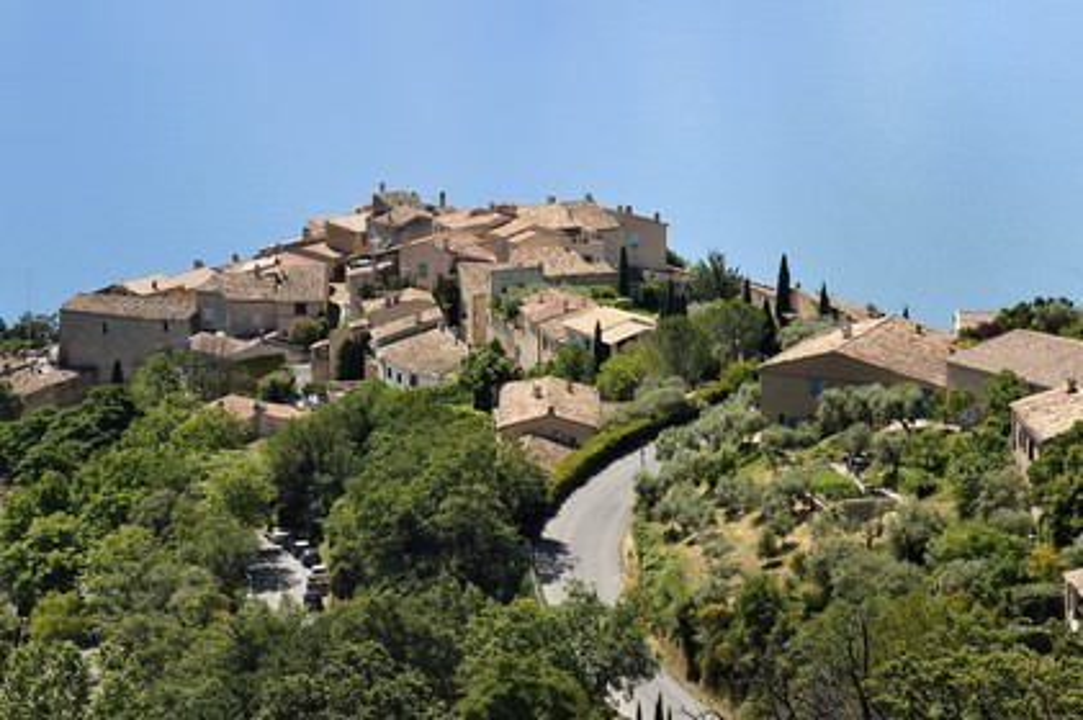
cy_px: 360
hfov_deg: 12.8
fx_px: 4809
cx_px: 542
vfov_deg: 8.6
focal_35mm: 160
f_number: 16
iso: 200
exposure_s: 1/160
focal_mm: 160
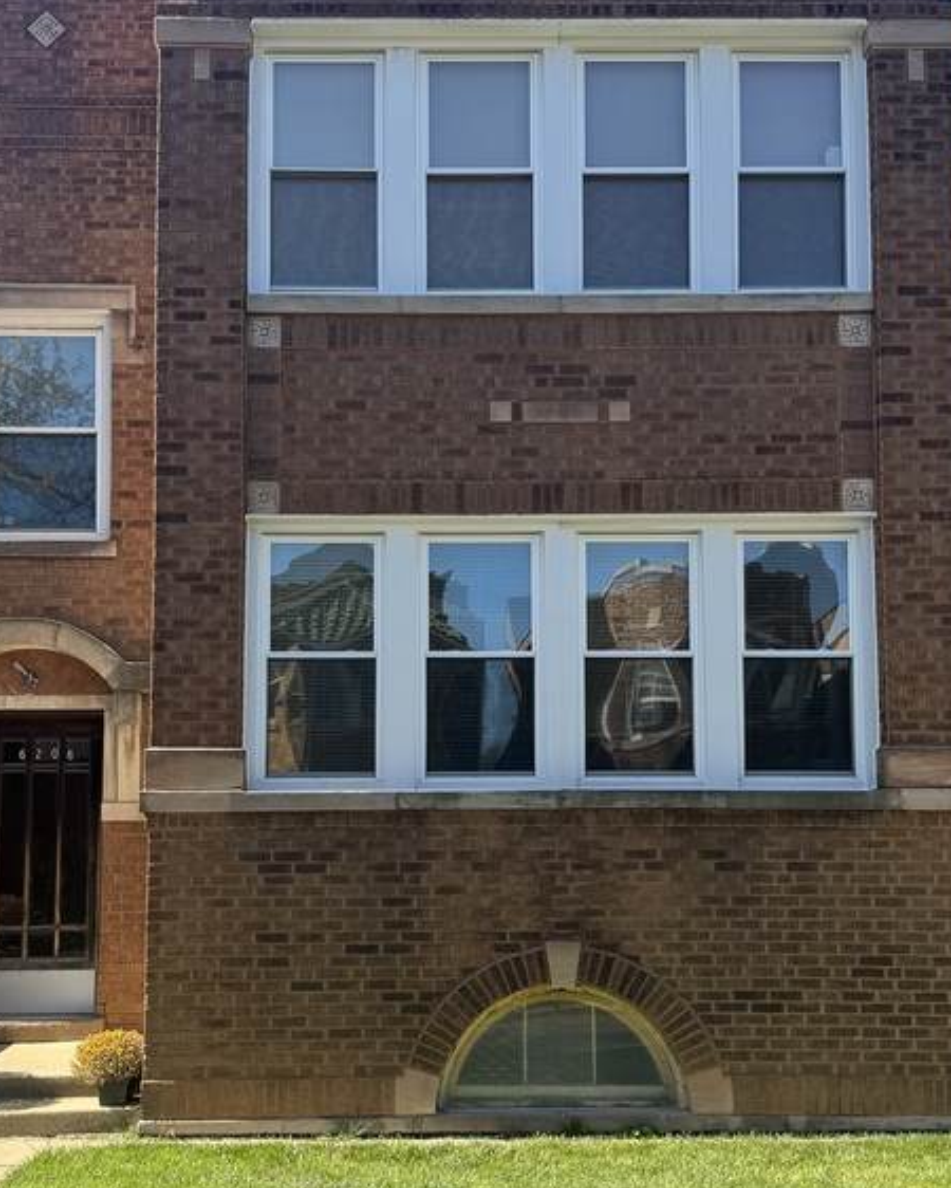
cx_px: 471
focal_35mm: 45
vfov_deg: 41.0
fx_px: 1582
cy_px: 700
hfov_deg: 33.5
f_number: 1.78
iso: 80
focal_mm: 6.76
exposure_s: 1/1311
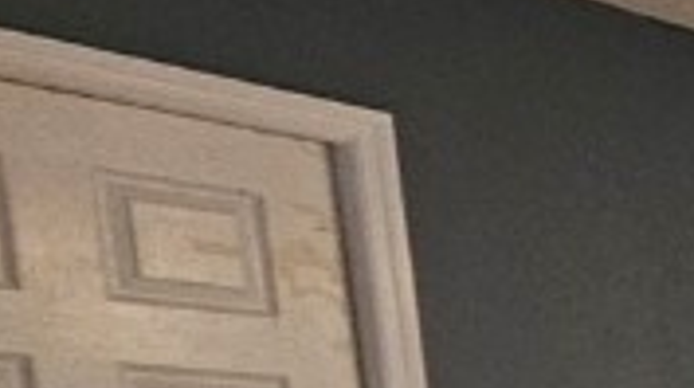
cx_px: 1957
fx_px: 1507
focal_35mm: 82
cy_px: 737
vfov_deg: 13.0
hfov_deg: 12.4
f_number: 2.2
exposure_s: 1/30
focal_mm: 2.2
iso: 320
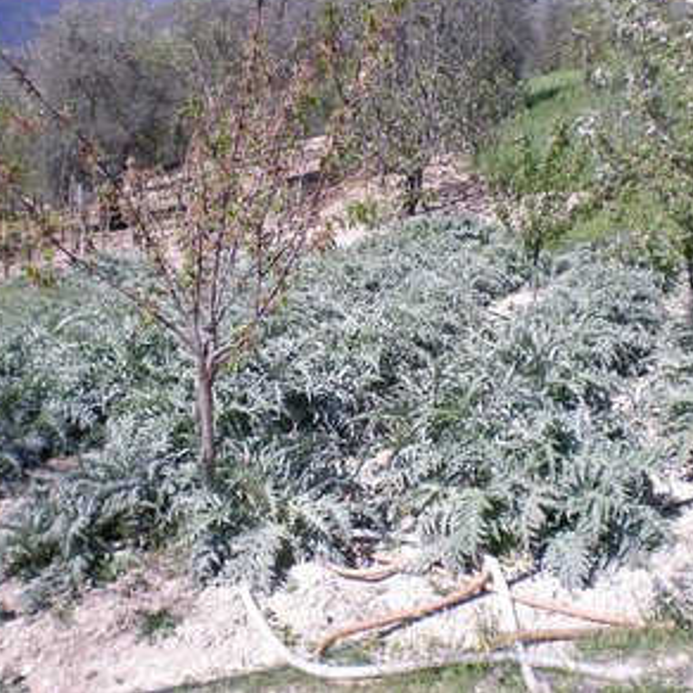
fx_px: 1042
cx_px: 306
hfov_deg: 36.7
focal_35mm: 46
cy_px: 339
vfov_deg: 36.8
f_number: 4.6
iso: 64
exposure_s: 1/427
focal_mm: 6.3
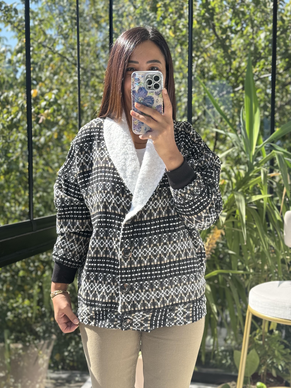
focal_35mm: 48
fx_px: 538
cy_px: 194
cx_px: 146
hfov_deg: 30.3
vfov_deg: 39.7
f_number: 1.78
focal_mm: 6.76
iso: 64
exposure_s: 1/379
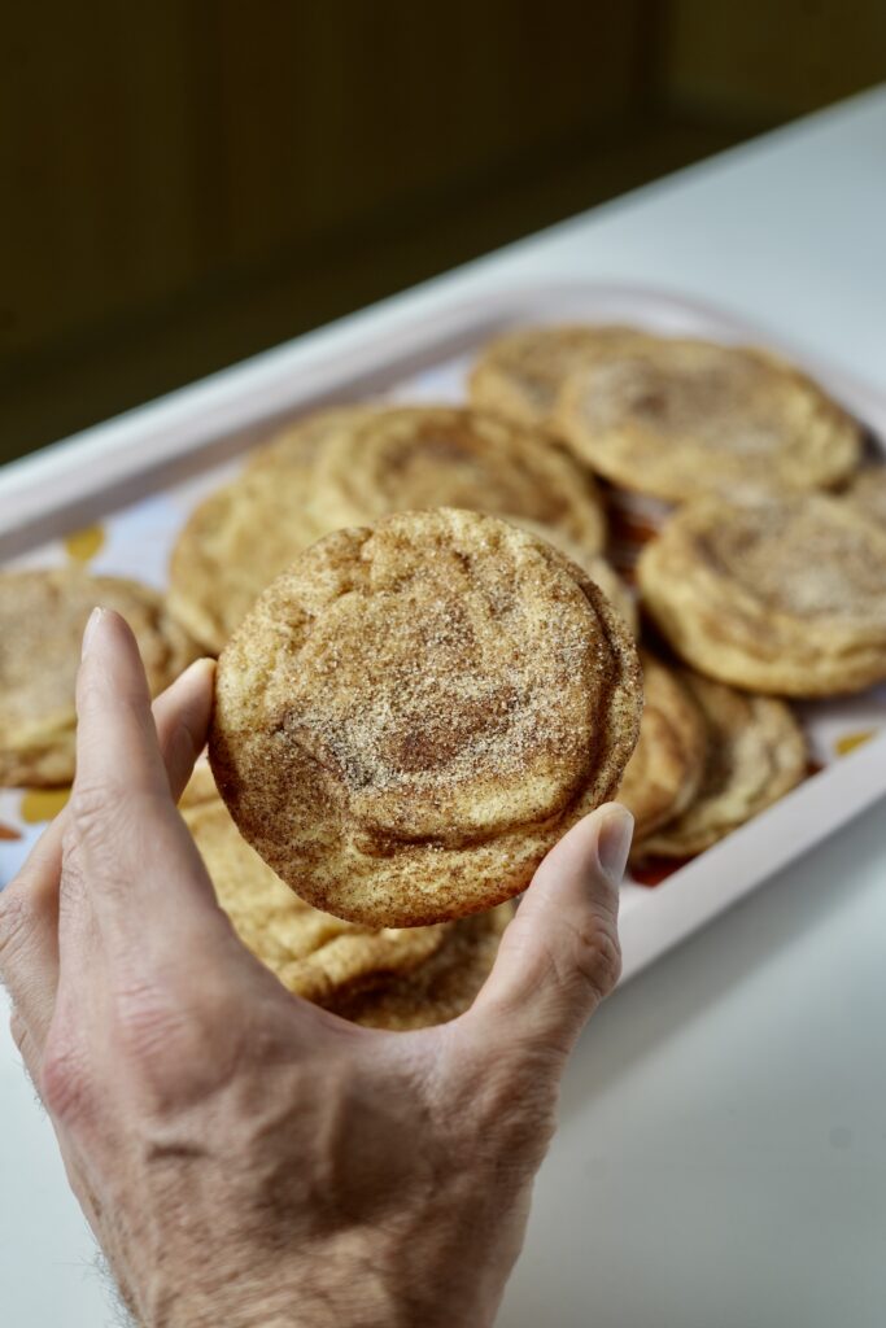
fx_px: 1845
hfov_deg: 27.0
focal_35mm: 50
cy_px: 664
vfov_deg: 39.6
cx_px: 443
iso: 640
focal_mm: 50
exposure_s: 1/160
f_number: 4
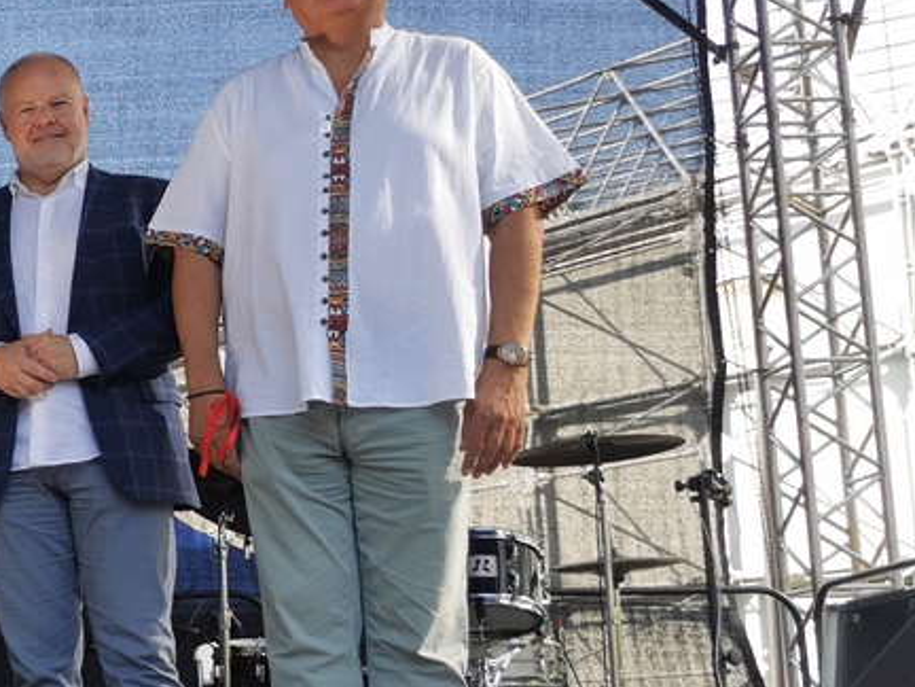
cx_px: -335
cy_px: 505
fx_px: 1982
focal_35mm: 75
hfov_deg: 22.6
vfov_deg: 19.5
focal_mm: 5.56
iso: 50
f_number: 1.6
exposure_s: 1/575
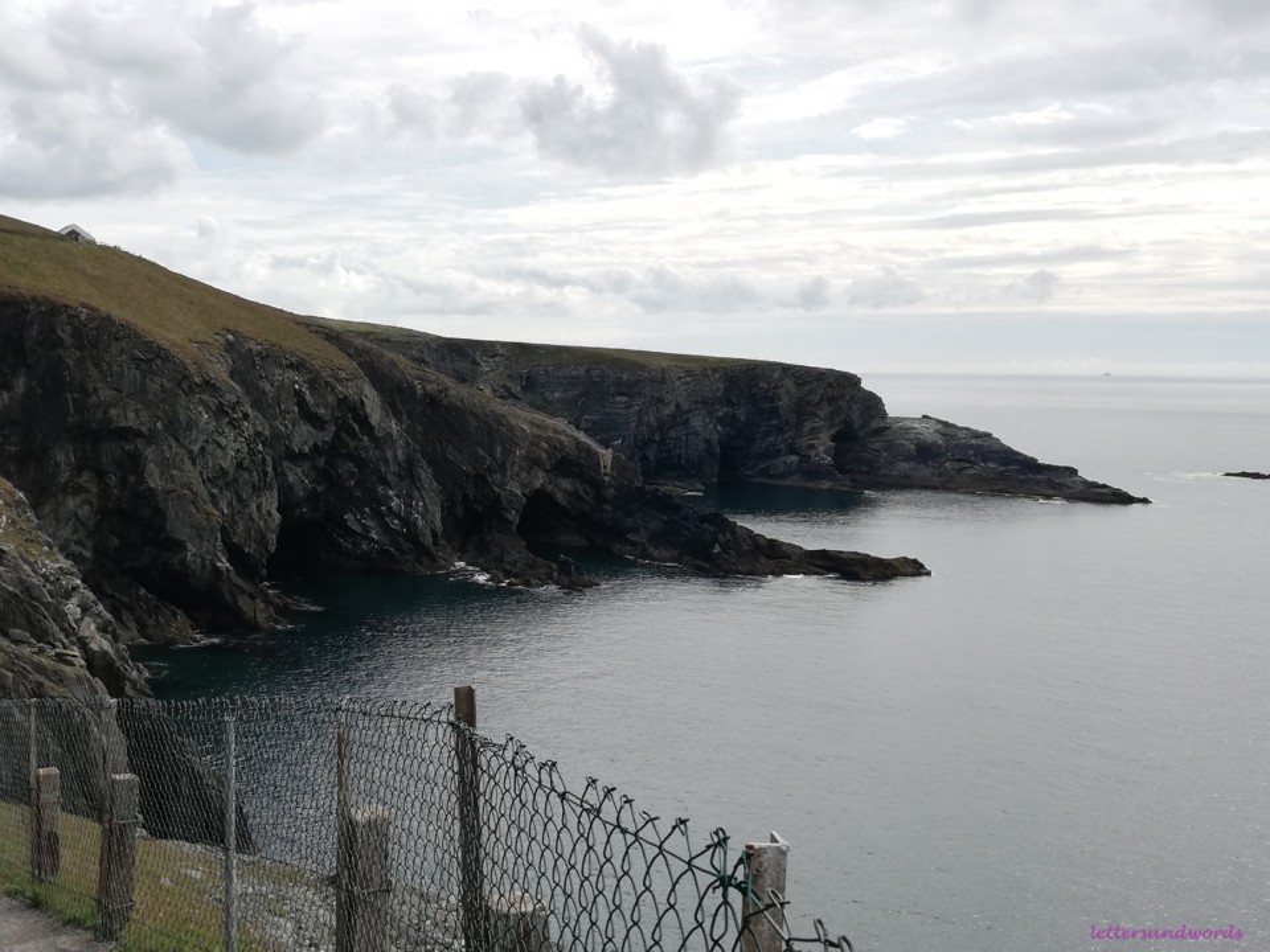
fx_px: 1468
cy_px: 476
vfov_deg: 36.0
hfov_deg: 46.8
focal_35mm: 40
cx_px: 635
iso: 50
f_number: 2.2
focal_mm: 3.81
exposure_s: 1/793
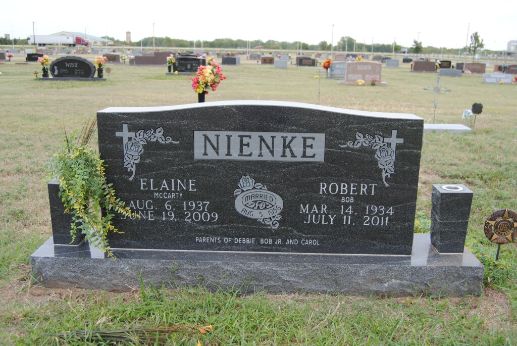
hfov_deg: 53.1
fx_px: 518
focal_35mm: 36
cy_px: 173
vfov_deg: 37.0
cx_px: 258
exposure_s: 1/160
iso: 100
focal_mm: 24
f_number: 6.3
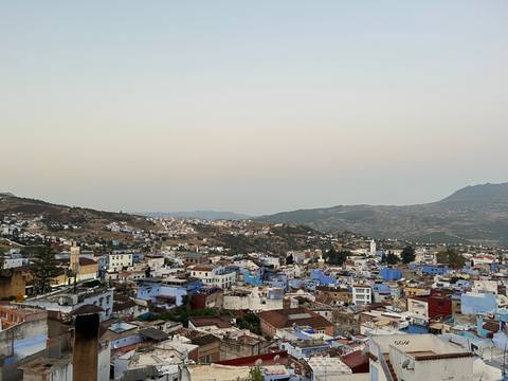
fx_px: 382
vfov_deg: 53.1
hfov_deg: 67.3
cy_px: 190
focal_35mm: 26
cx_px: 254
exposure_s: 1/93
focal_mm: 5.1
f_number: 1.6
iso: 125
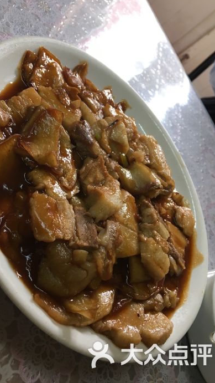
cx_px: 82
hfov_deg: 36.5
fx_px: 324
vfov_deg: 61.0
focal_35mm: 32
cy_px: 190
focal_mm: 4.15
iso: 40
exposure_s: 1/33
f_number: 2.2
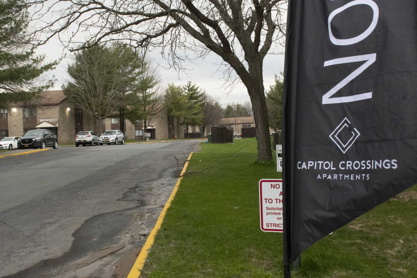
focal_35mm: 36
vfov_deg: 36.9
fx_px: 417
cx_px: 208
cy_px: 139
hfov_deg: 53.1
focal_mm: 24
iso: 3200
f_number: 18
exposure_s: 1/60
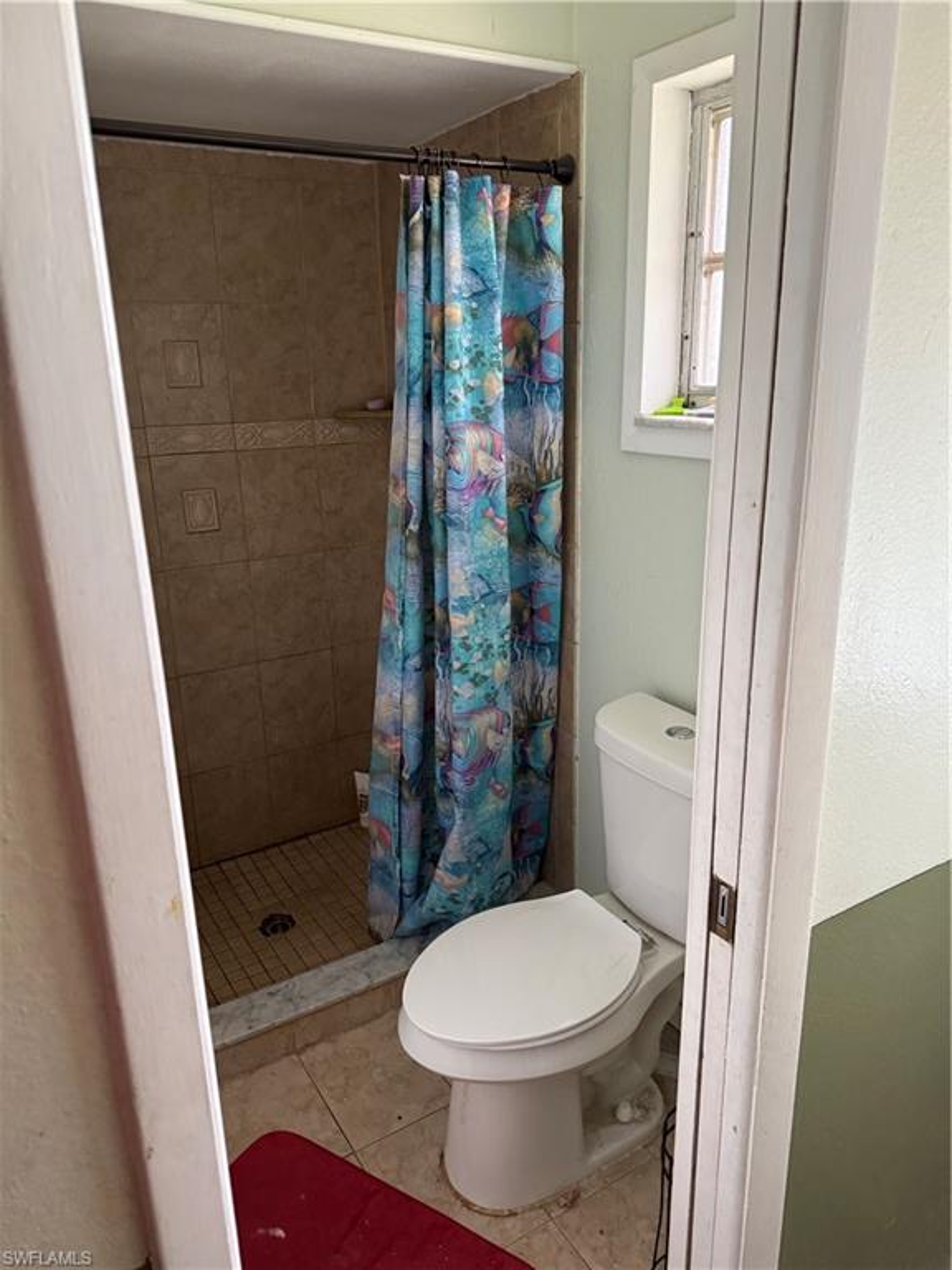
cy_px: 635
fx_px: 880
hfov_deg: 56.8
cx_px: 476
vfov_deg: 71.6
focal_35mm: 24
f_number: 1.78
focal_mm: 6.76
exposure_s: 1/60
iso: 500
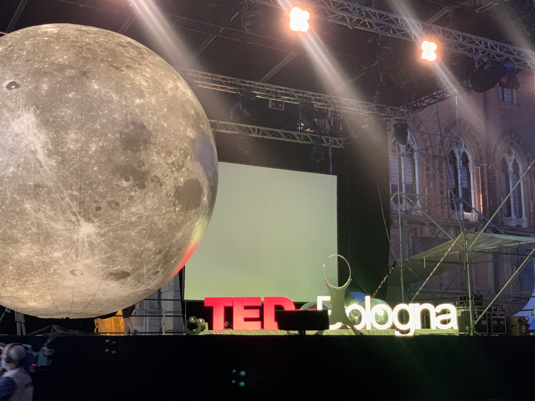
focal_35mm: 52
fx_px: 804
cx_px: 268
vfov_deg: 28.0
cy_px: 200
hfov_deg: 36.8
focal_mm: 6
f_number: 2.4
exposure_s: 1/25
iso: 400
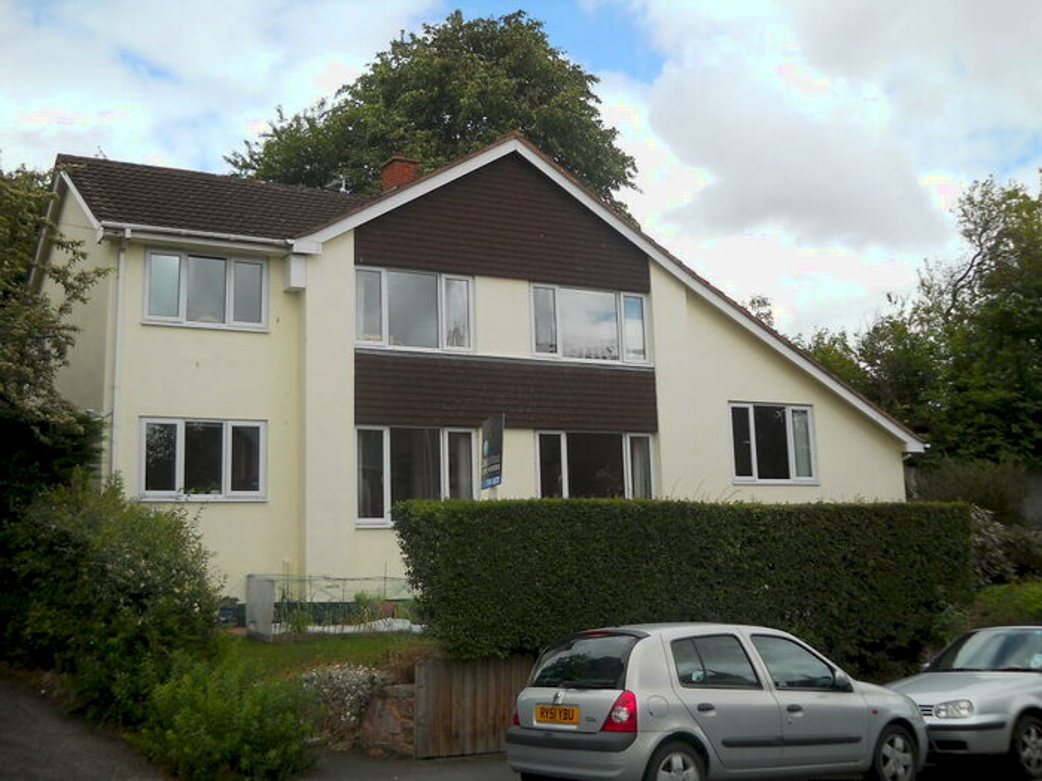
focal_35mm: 41
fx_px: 1234
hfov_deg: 45.8
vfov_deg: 35.1
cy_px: 390
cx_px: 521
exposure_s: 1/200
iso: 80
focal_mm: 6.72
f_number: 5.5
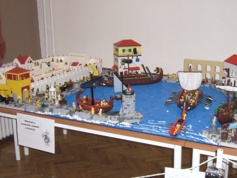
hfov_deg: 35.3
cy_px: 105
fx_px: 370
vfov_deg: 27.0
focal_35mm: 54
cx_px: 153
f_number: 2.8
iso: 250
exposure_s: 1/30
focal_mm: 5.8
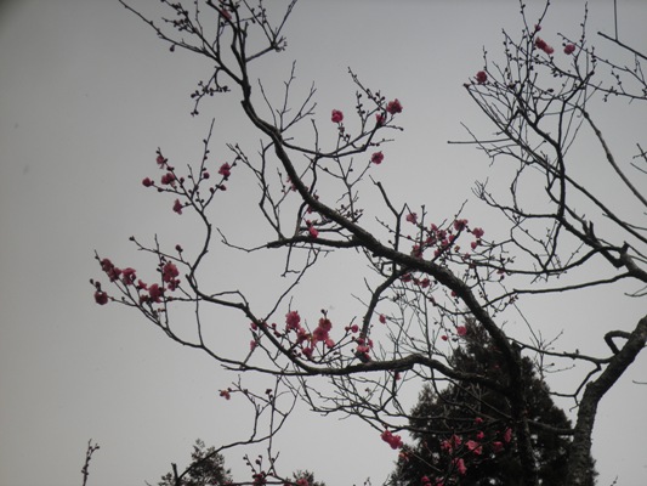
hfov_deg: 40.4
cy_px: 243
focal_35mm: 47
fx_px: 879
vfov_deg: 30.9
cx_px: 324
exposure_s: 1/250
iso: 64
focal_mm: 8.3
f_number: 9.6
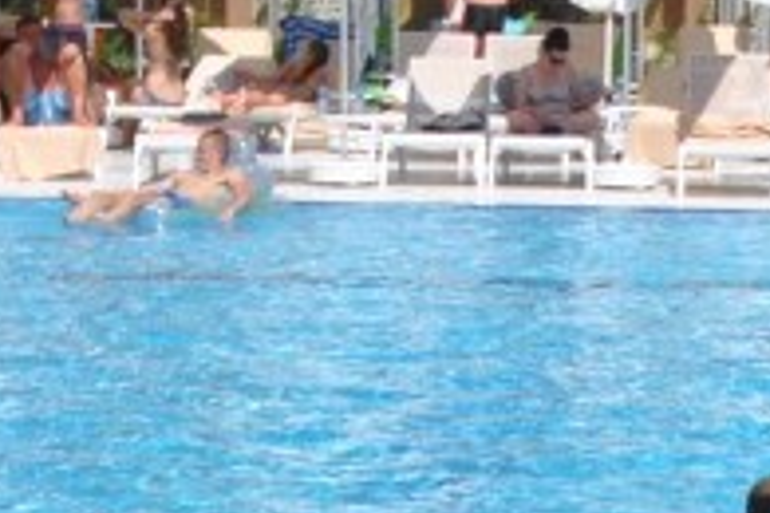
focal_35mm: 212
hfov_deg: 9.7
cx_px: 717
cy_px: 912
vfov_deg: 6.3
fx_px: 4534
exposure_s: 1/320
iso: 100
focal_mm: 24
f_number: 9
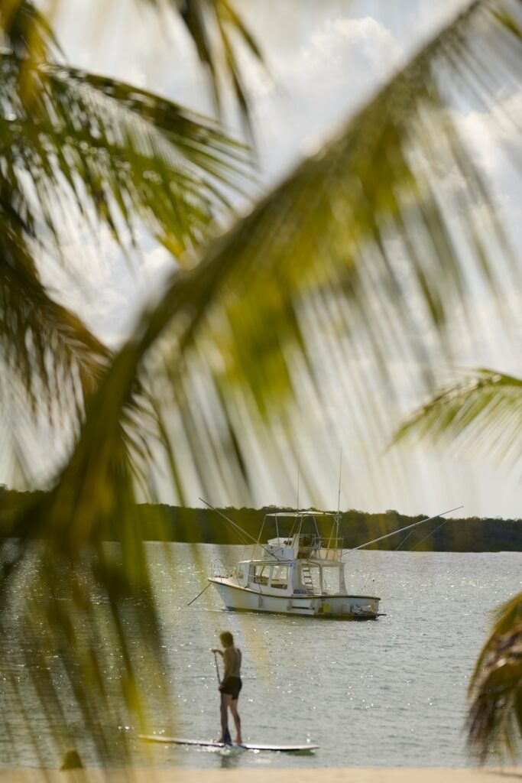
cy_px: 392
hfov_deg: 10.2
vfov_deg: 15.2
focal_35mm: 135
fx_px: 2935
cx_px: 261
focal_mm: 135
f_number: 1.8
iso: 100
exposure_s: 1/6400
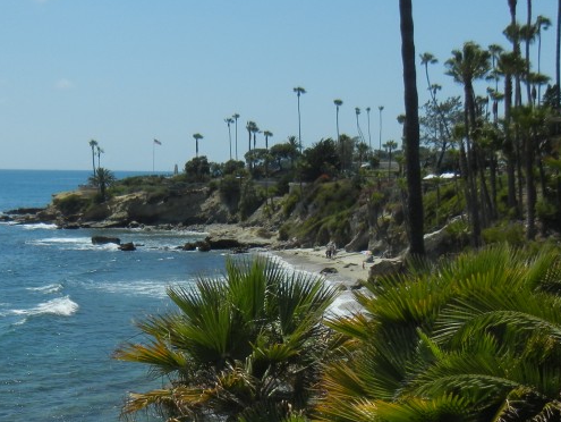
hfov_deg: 31.0
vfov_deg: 23.4
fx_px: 1006
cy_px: 323
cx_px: 196
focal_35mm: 62
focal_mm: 5.4
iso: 160
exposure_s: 1/758
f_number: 7
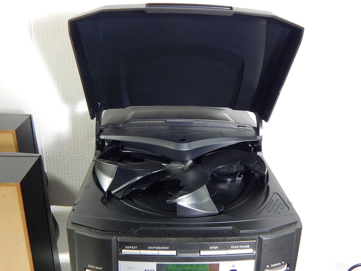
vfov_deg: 45.4
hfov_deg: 58.4
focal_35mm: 31
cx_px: 180
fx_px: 323
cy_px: 136
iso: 400
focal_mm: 5.6
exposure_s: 1/15
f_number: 3.2
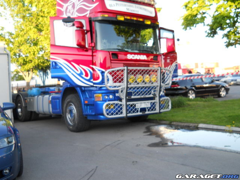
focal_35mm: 41
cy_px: 90
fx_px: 284
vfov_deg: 35.1
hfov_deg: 45.8
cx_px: 120
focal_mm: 6.72
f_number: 3.1
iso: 80
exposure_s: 1/80
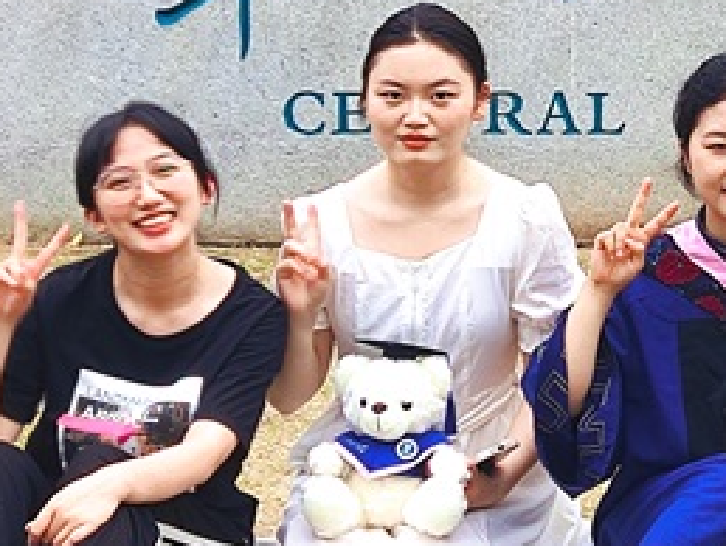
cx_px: 926
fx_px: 3170
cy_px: 68
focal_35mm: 151
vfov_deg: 9.8
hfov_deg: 12.7
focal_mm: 4.71
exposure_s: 1/413
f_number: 1.79
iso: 50
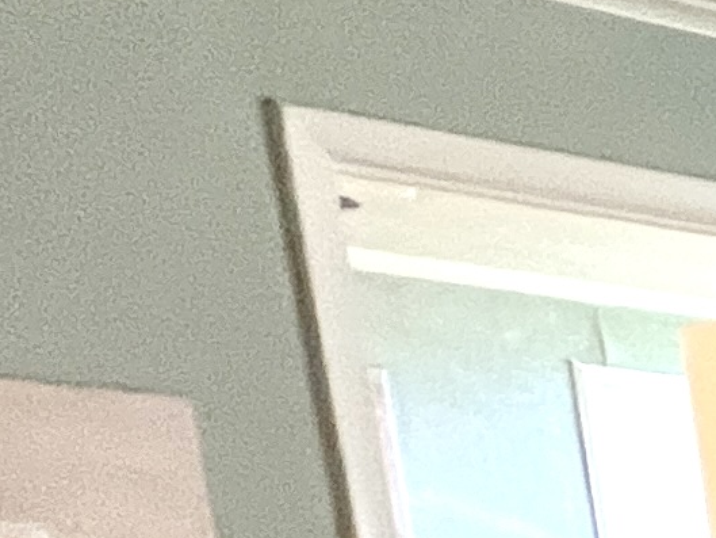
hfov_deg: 11.0
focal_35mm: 99
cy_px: 1218
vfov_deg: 12.4
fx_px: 2048
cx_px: 2228
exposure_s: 1/60
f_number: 1.8
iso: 200
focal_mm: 1.57
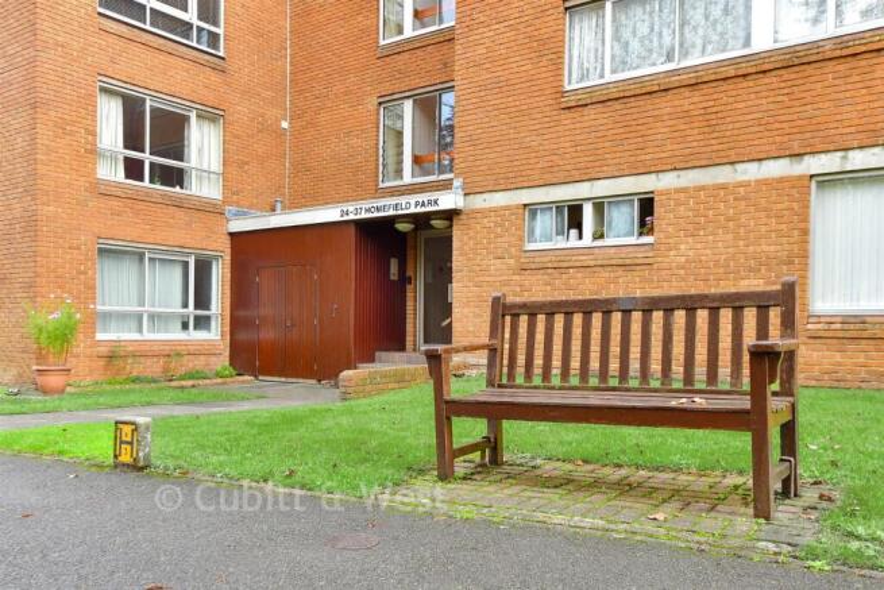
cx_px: 442
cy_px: 295
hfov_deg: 67.4
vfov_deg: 48.0
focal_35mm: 27
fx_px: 663
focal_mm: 18
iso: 250
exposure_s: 1/40
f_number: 7.1
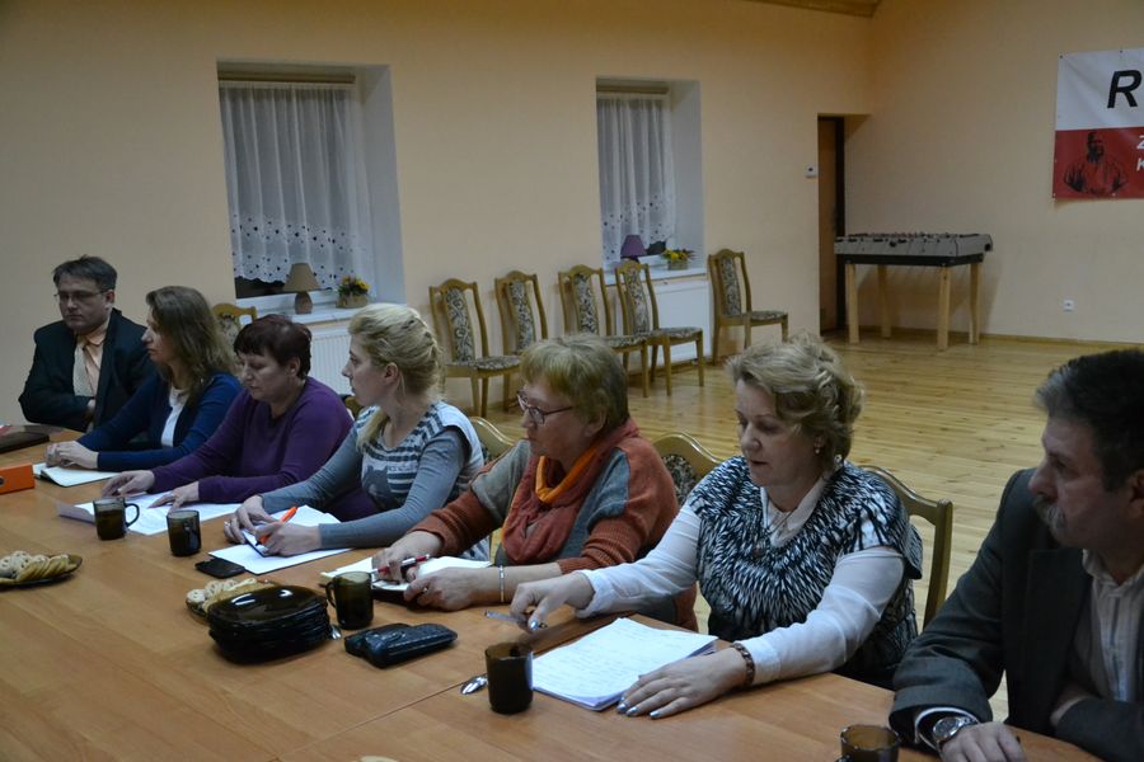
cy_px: 381
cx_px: 572
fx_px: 1192
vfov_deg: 35.5
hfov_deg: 51.3
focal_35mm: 38
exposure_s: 1/160
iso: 3200
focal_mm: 25
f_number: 4
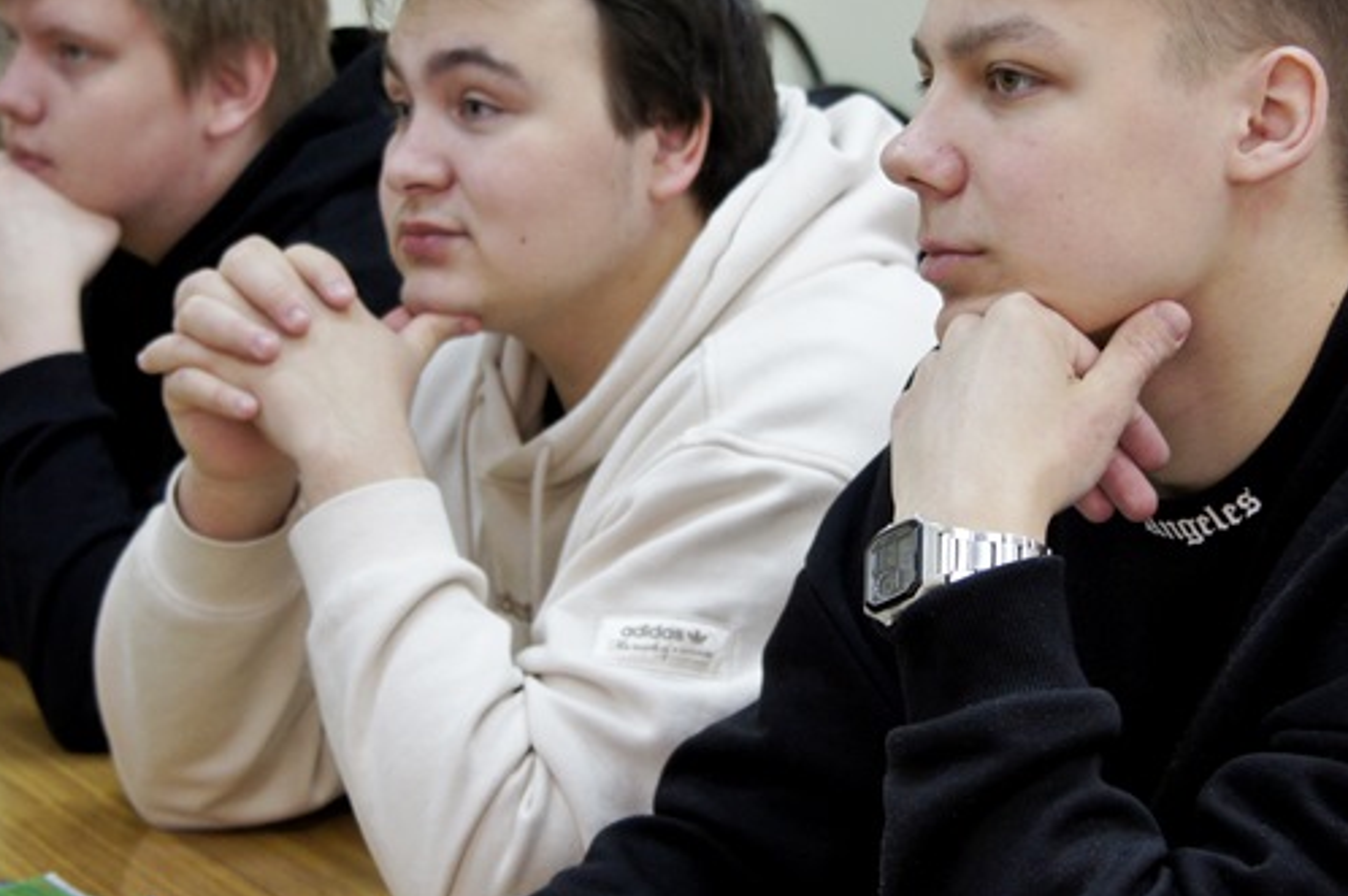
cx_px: 698
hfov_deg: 18.8
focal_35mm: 109
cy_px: 383
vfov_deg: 12.6
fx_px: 4069
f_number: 4.5
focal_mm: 47
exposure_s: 1/80
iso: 1000
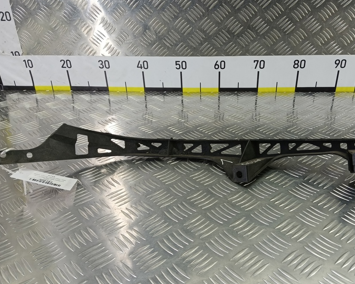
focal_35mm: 28
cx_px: 200
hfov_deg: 62.0
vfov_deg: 51.5
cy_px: 134
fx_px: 294
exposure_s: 1/50
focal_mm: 4.11
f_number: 1.6
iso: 107
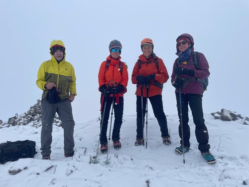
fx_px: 187
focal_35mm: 26
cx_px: 124
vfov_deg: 53.1
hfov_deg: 67.3
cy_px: 94
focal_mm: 4.2
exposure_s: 1/1221
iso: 32
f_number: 1.6
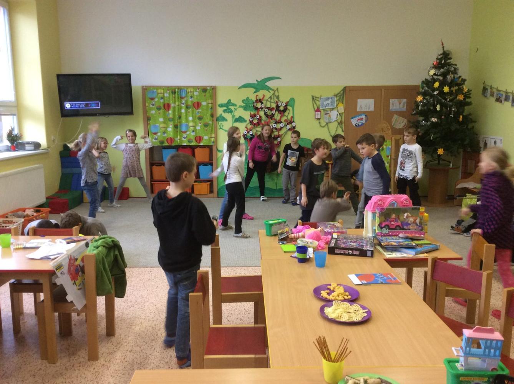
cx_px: 257
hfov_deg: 56.9
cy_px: 192
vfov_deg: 44.0
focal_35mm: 32
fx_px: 474
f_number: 2.4
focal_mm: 3.3
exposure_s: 1/25
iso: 125
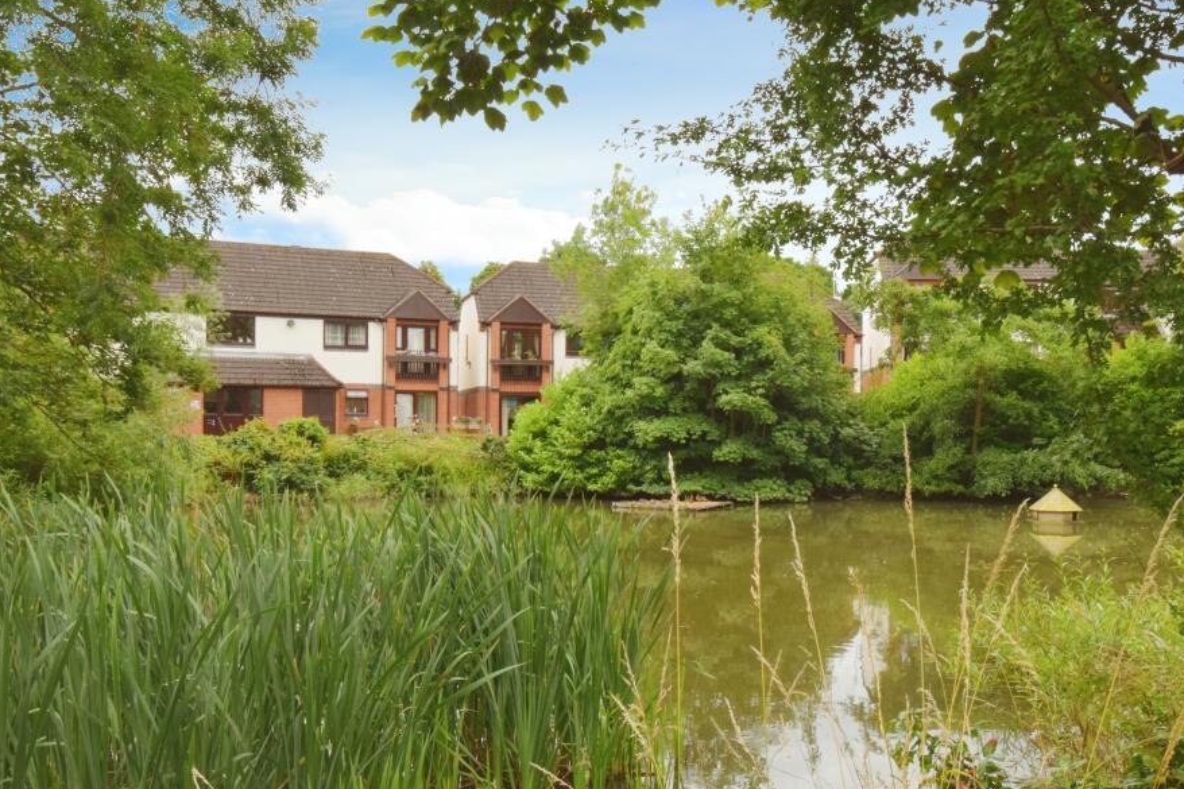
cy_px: 421
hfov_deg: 54.3
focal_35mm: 35
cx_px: 674
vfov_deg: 37.8
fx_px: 1151
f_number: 18
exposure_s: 1/160
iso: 1000
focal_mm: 20
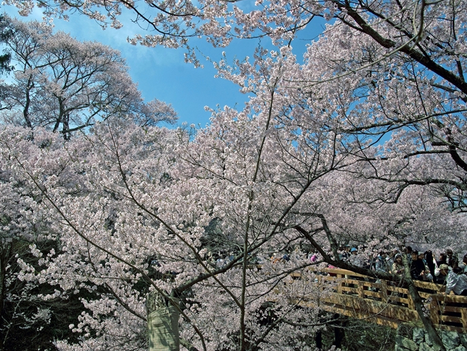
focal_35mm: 29
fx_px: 385
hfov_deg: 62.3
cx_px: 209
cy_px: 174
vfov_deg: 48.9
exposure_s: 1/500
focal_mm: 17
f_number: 8
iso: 100
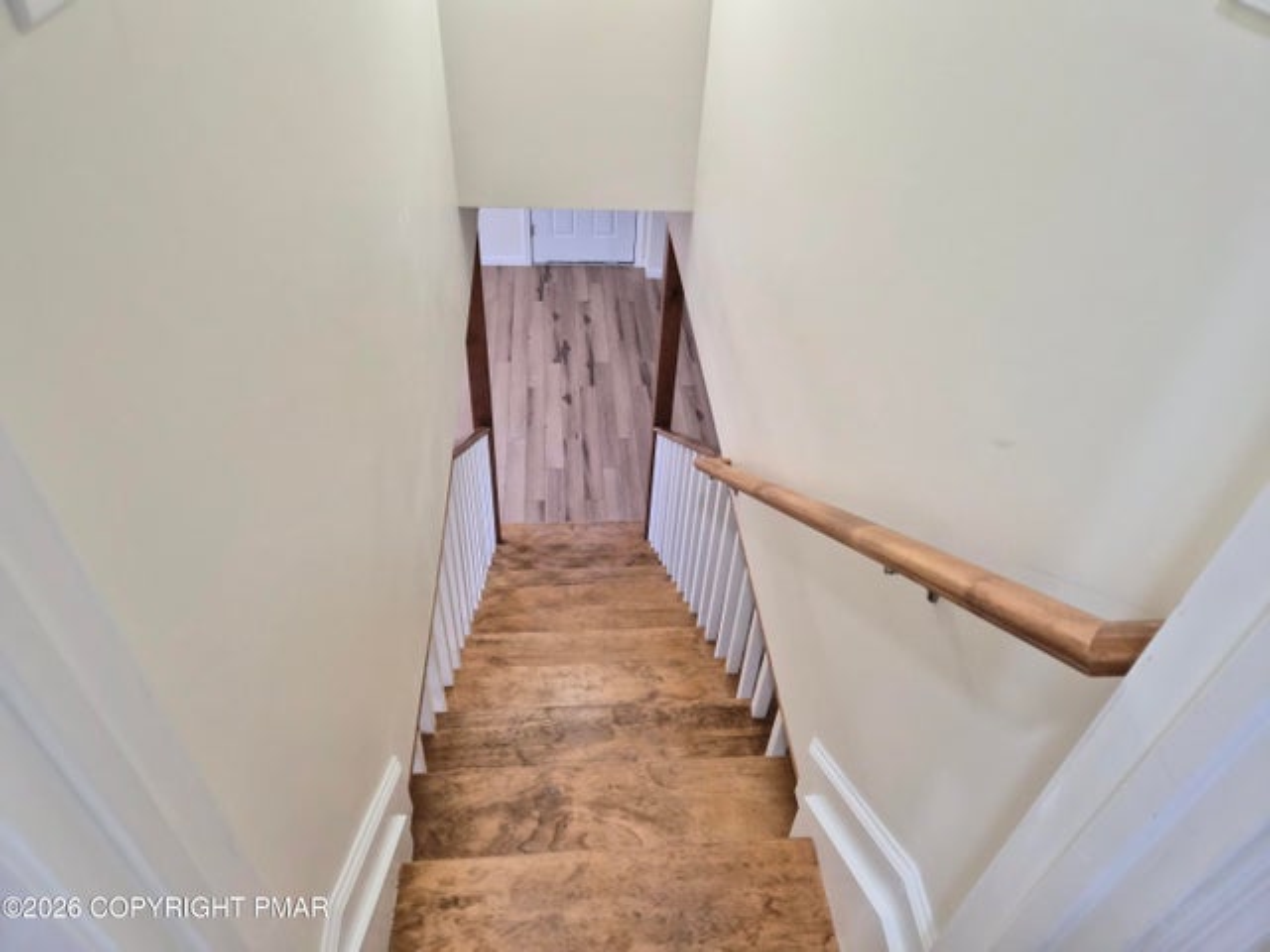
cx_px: 635
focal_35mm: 23
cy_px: 476
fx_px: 844
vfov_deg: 58.9
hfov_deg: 73.9
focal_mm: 5.4
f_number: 1.8
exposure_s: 1/120
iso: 400
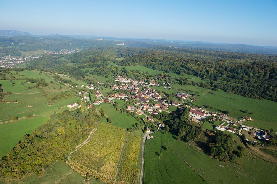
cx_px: 138
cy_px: 92
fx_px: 185
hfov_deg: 73.8
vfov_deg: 53.1
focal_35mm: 24
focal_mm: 24
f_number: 7.1
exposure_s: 1/640
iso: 200
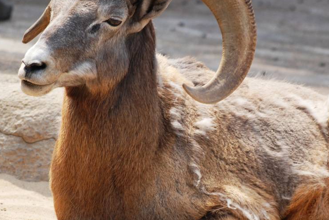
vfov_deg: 1.9
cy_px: 104
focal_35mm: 713
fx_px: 6524
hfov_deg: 2.9
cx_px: 210
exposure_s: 1/500
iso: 200
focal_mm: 220
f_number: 5.3
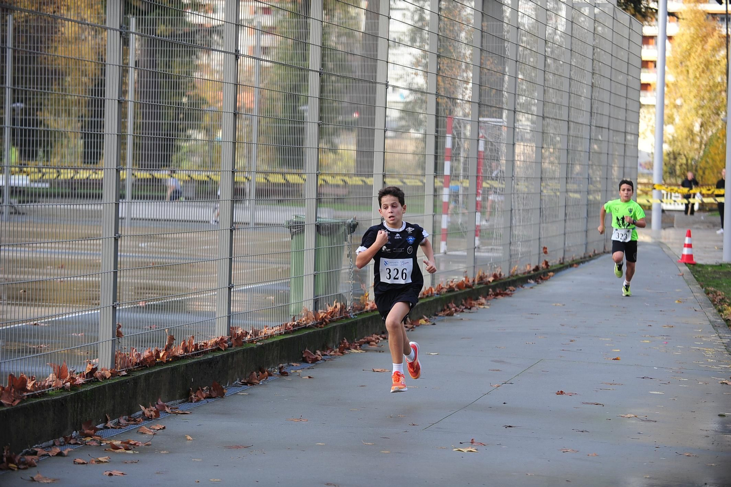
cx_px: 366
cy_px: 244
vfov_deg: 12.4
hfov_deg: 18.6
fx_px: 2232
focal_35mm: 110
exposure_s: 1/800
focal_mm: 110
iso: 500
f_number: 4
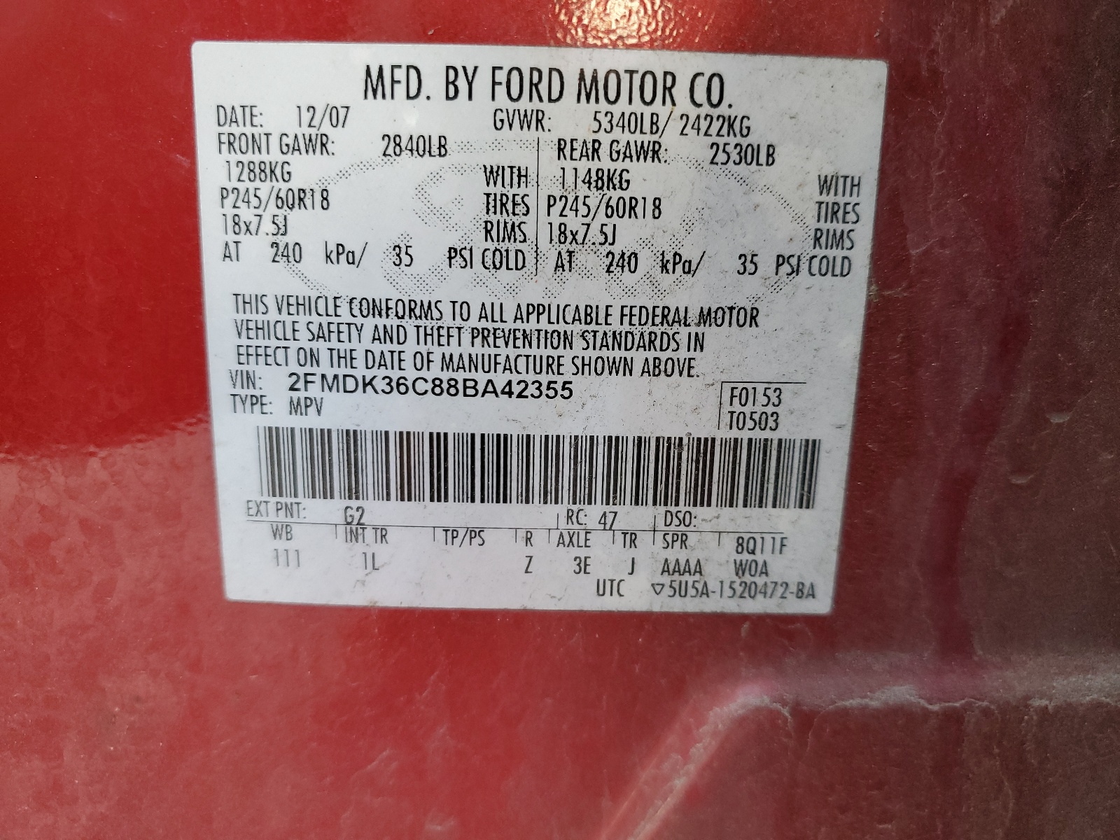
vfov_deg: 53.1
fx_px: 841
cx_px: 560
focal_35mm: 26
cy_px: 420
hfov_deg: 67.3
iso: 93
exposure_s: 1/120
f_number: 1.5
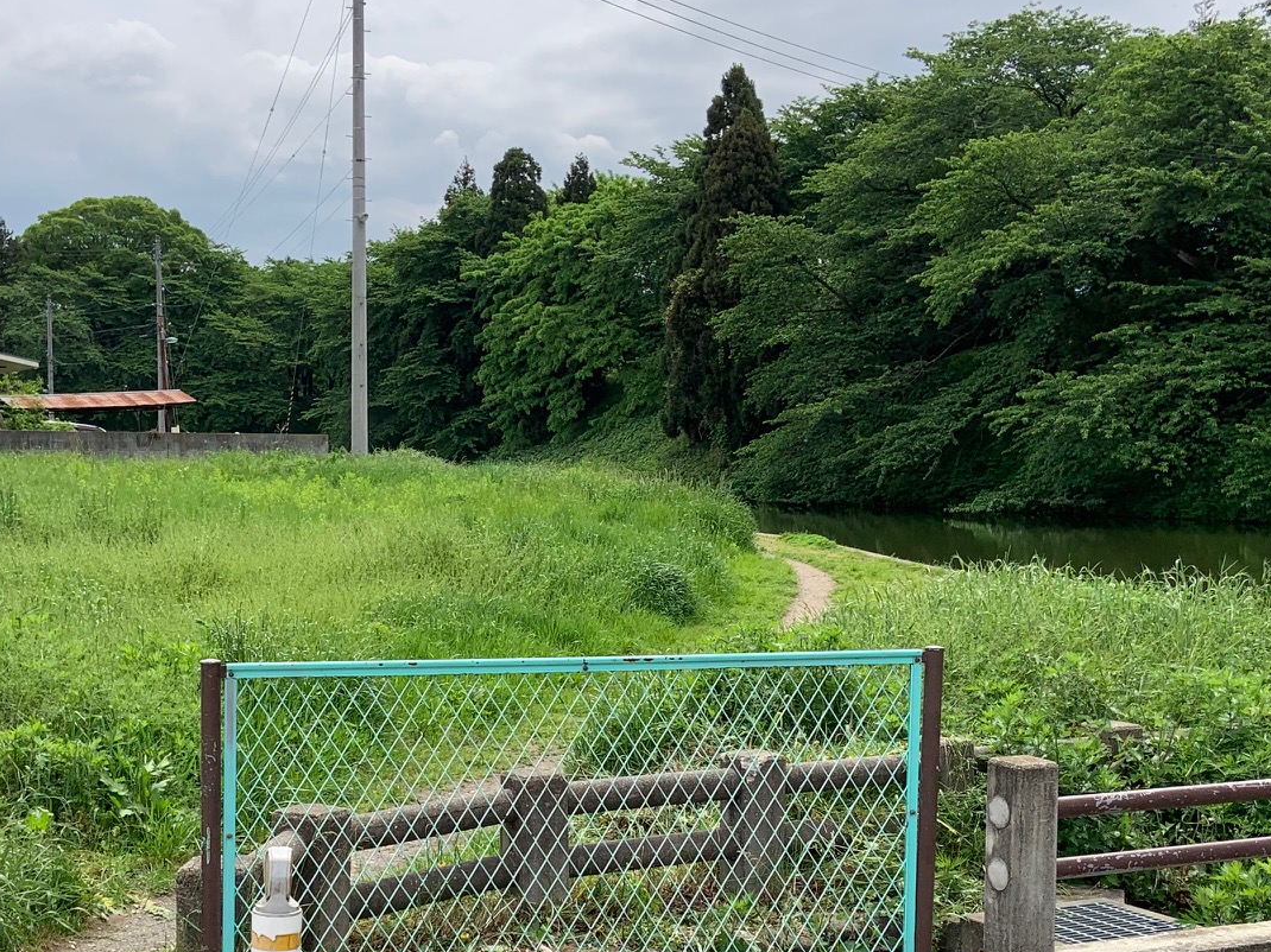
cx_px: 562
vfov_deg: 29.4
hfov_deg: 38.9
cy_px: 664
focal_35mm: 49
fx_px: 1799
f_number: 1.8
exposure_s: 1/2208
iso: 25
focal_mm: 4.25
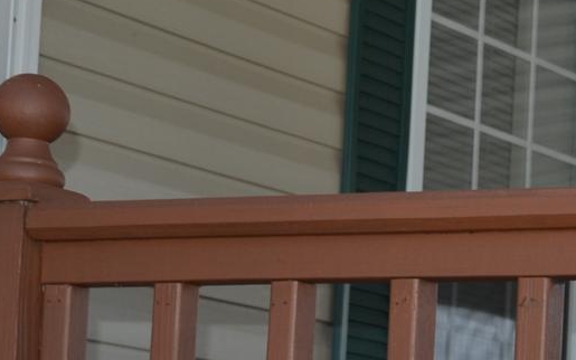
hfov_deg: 12.2
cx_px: 1013
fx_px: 2481
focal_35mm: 158
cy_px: 461
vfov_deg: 8.2
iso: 100
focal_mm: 26
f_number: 7.1
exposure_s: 1/200
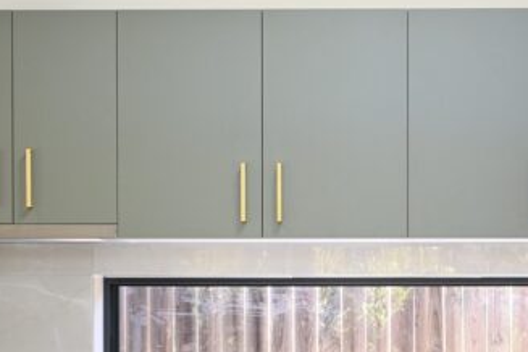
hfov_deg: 22.2
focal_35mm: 91
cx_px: 392
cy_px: 315
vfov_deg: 14.9
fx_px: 1333
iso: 1100
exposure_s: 1/125
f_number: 5
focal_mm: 33
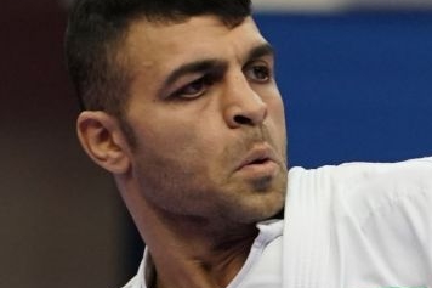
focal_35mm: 835
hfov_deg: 2.5
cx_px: 655
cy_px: 459
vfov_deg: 1.6
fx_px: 10015
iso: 2000
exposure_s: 1/1000
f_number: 2.8
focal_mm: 165
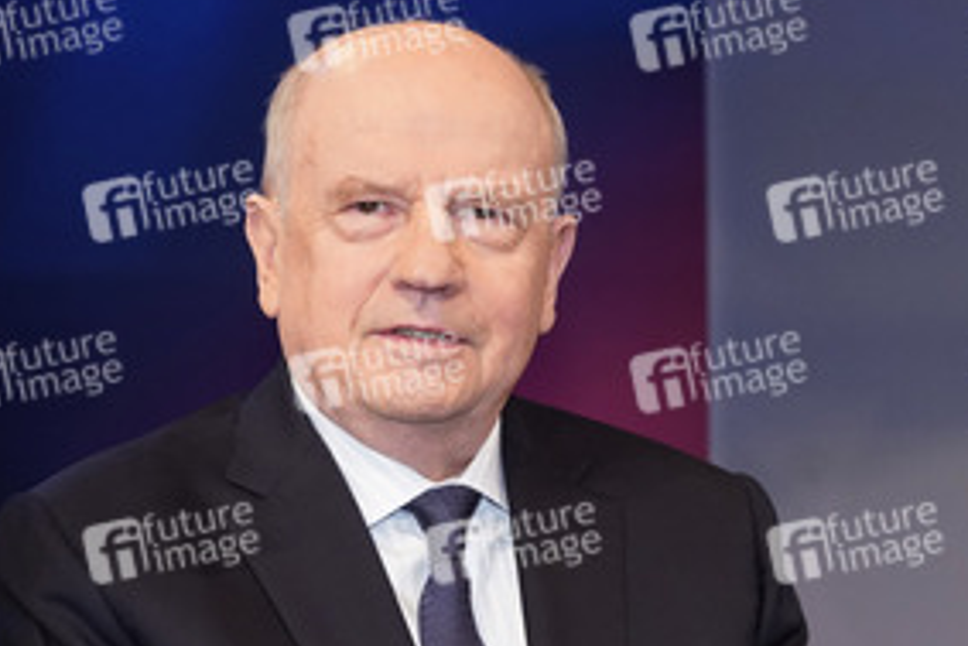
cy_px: 458
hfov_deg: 28.8
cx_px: 422
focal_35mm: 70
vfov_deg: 19.4
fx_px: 1883
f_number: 5.6
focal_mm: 44
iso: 2000
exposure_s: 1/125
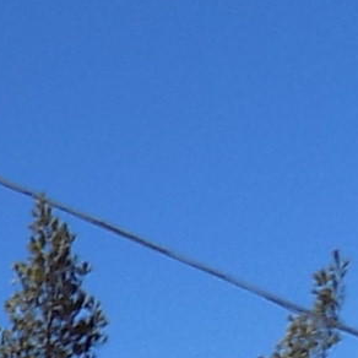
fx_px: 1849
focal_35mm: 158
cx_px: -704
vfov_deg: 10.0
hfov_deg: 9.0
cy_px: 796
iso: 80
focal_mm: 4
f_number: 3.1
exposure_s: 1/1500
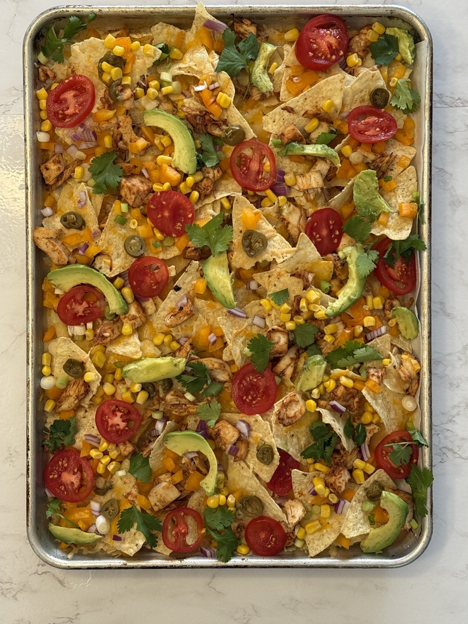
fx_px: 902
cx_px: 236
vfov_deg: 38.2
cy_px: 302
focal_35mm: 50
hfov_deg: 29.1
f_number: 1.78
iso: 125
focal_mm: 6.76
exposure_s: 1/60
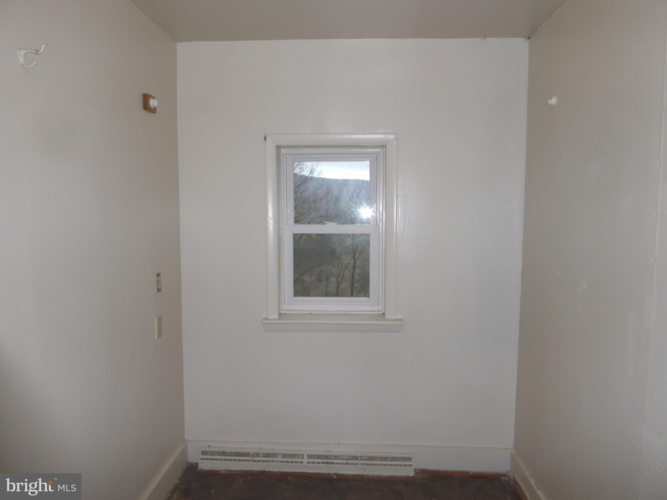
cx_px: 334
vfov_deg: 56.8
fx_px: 462
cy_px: 250
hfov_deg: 71.6
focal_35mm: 24
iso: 200
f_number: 3.5
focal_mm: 4.3
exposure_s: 1/60
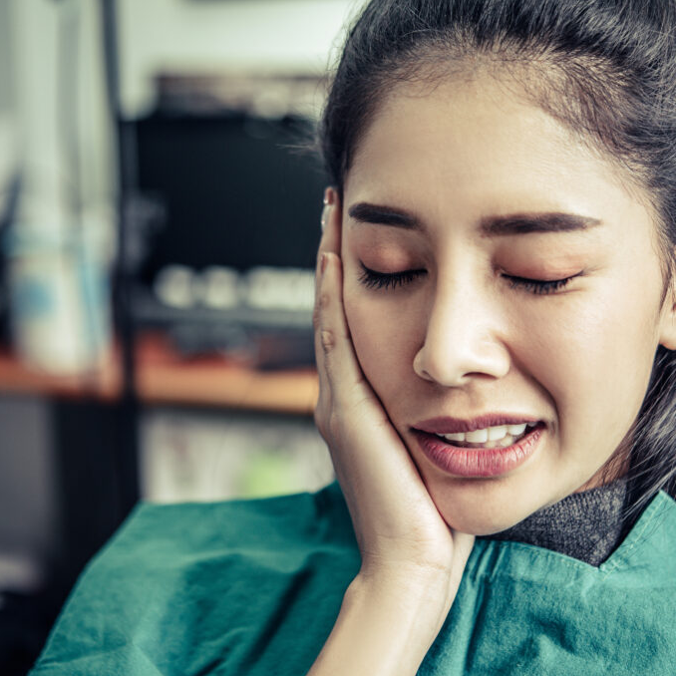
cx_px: 357
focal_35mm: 77
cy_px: 338
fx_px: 1701
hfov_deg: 22.5
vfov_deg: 22.5
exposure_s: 1/100
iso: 400
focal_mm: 60
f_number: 3
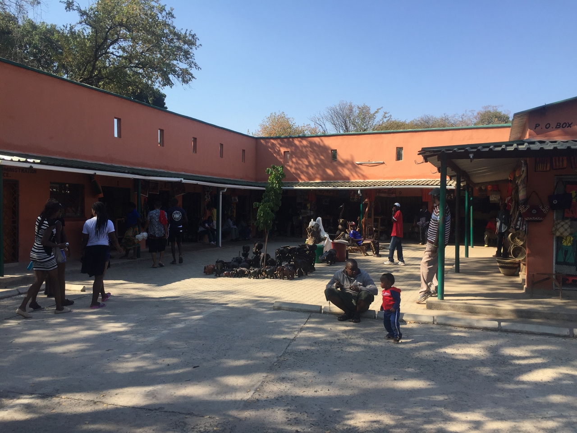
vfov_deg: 48.2
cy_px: 216
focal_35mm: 29
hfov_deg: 61.7
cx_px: 288
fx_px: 483
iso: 32
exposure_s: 1/1041
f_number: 2.2
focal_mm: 4.15
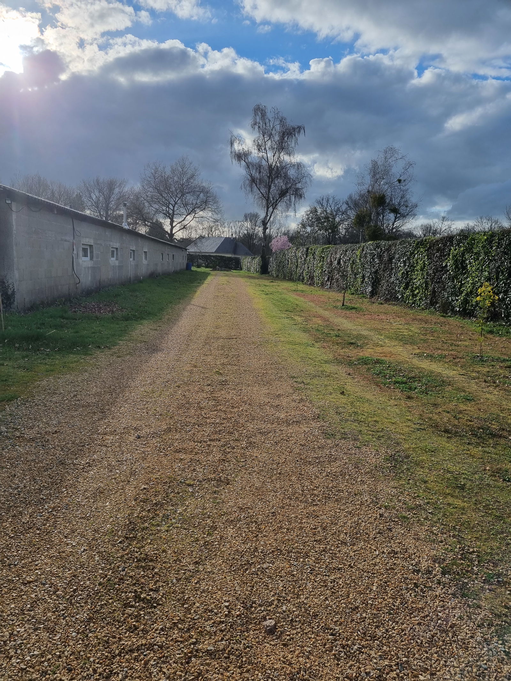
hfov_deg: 53.1
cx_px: 256
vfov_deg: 67.3
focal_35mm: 26
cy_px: 340
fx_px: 512
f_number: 1.8
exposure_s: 1/3240
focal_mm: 5.4
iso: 50
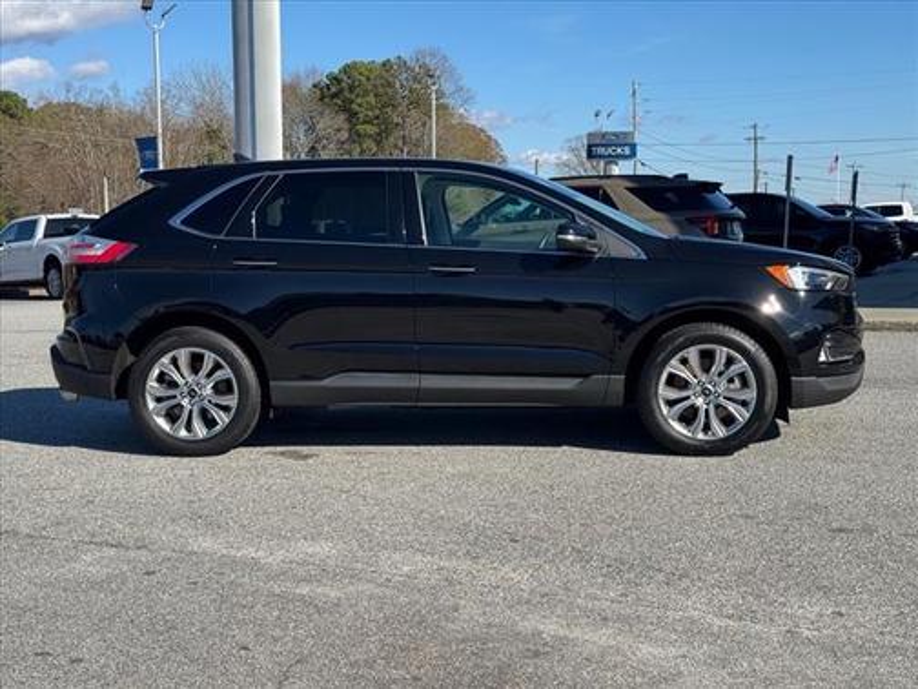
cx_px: 459
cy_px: 344
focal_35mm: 48
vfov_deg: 30.3
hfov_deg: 39.7
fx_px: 1273
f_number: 1.78
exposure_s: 1/3817
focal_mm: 6.76
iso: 64
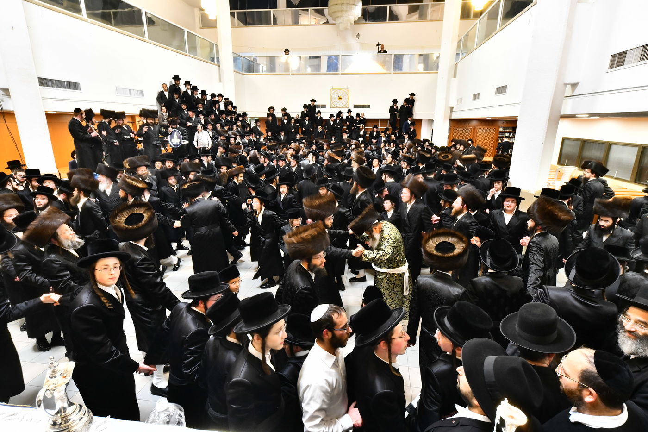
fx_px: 342
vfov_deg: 64.5
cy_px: 216
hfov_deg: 86.9
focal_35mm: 19
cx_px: 324
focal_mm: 19
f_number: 5.6
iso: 4000
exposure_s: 1/80
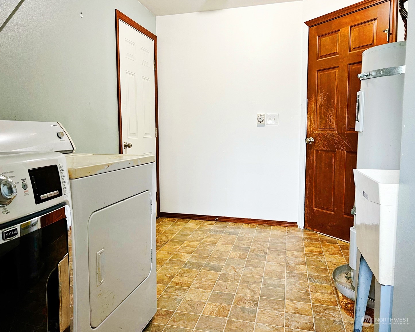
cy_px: 163
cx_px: 188
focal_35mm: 28
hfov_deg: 62.1
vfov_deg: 51.5
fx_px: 344
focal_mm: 5.7
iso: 160
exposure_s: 1/60
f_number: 1.5
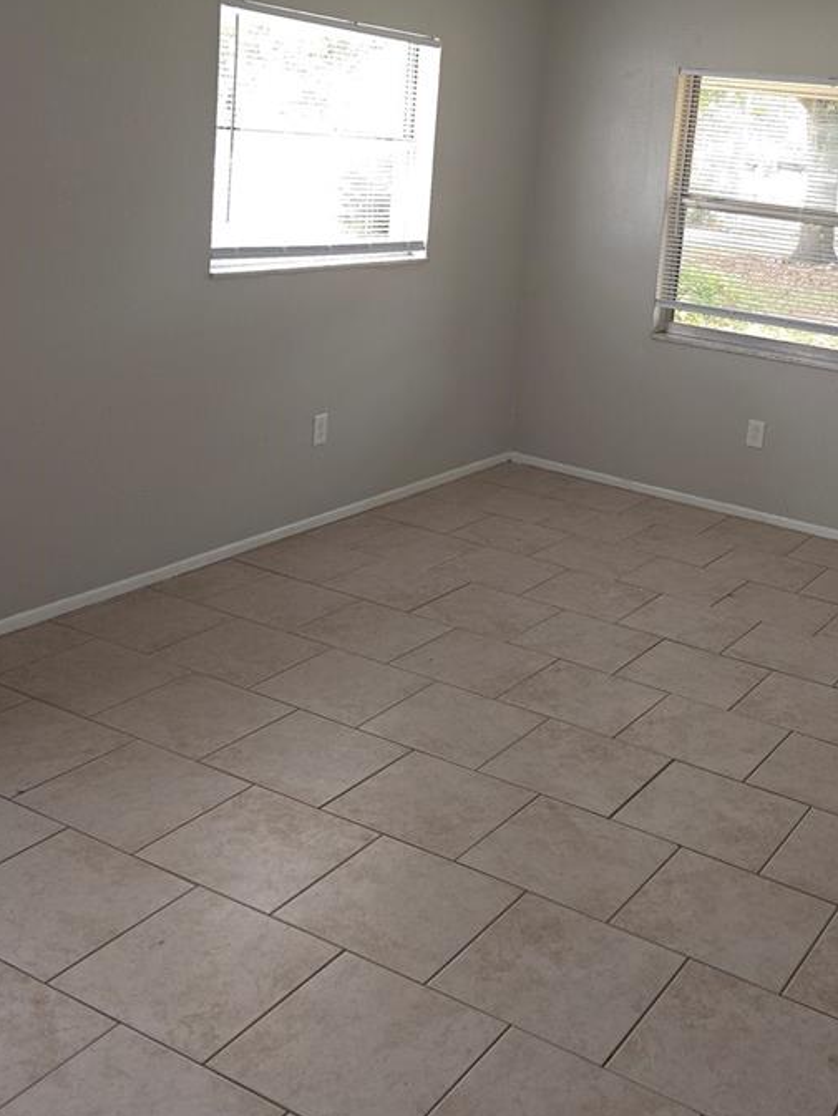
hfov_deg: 34.7
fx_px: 1323
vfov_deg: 44.8
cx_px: 579
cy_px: 340
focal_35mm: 41
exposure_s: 1/60
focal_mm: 5.4
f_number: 1.8
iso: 40
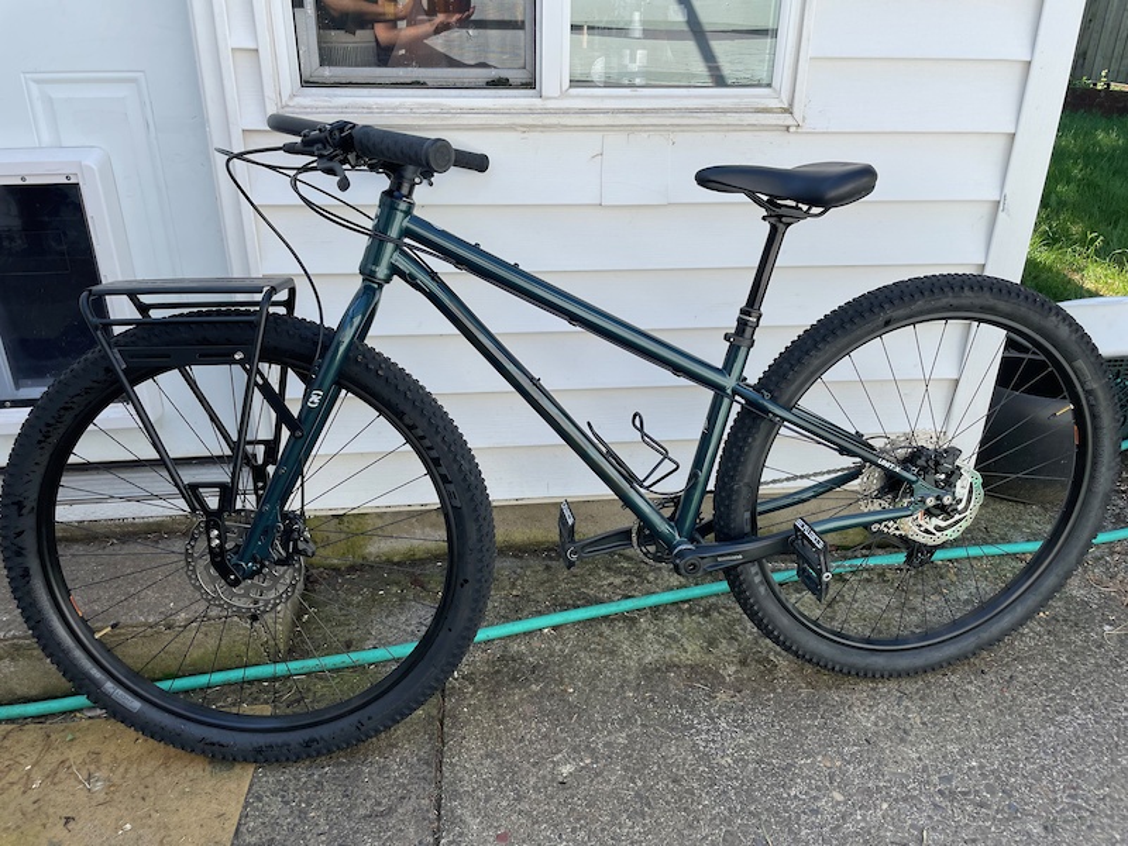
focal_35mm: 26
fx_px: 847
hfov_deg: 67.3
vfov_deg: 53.1
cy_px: 423
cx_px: 564
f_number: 1.6
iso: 32
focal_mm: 4.2
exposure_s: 1/972
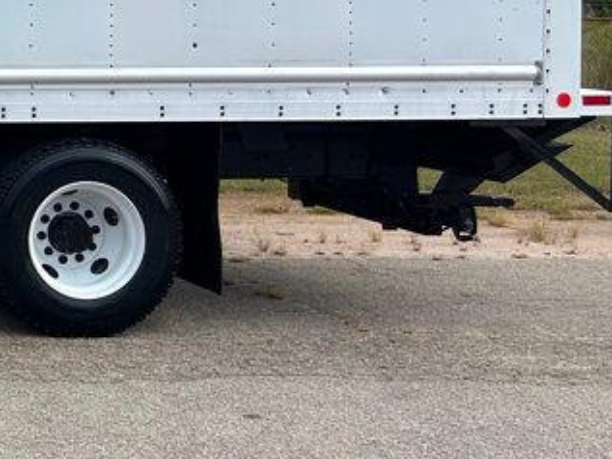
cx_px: -311
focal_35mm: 84
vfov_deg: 17.3
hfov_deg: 20.0
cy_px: 46
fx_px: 1486
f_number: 1.5
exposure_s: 1/4630
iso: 50
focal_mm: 5.7
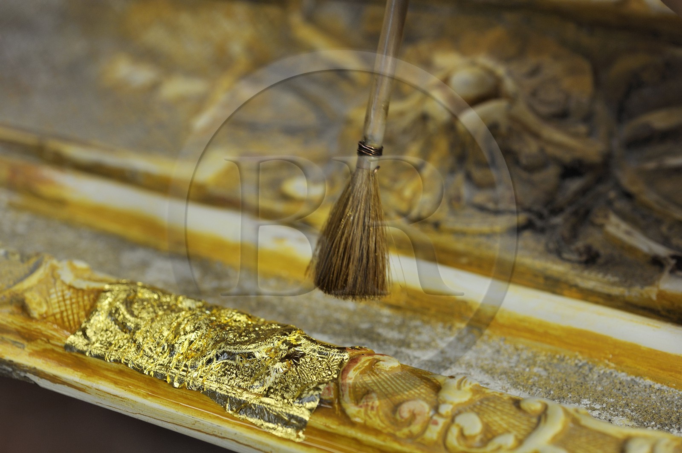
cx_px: 341
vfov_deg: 22.6
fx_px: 1136
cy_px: 226
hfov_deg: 33.4
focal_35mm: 60
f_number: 6.3
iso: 400
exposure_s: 1/60
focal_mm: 60
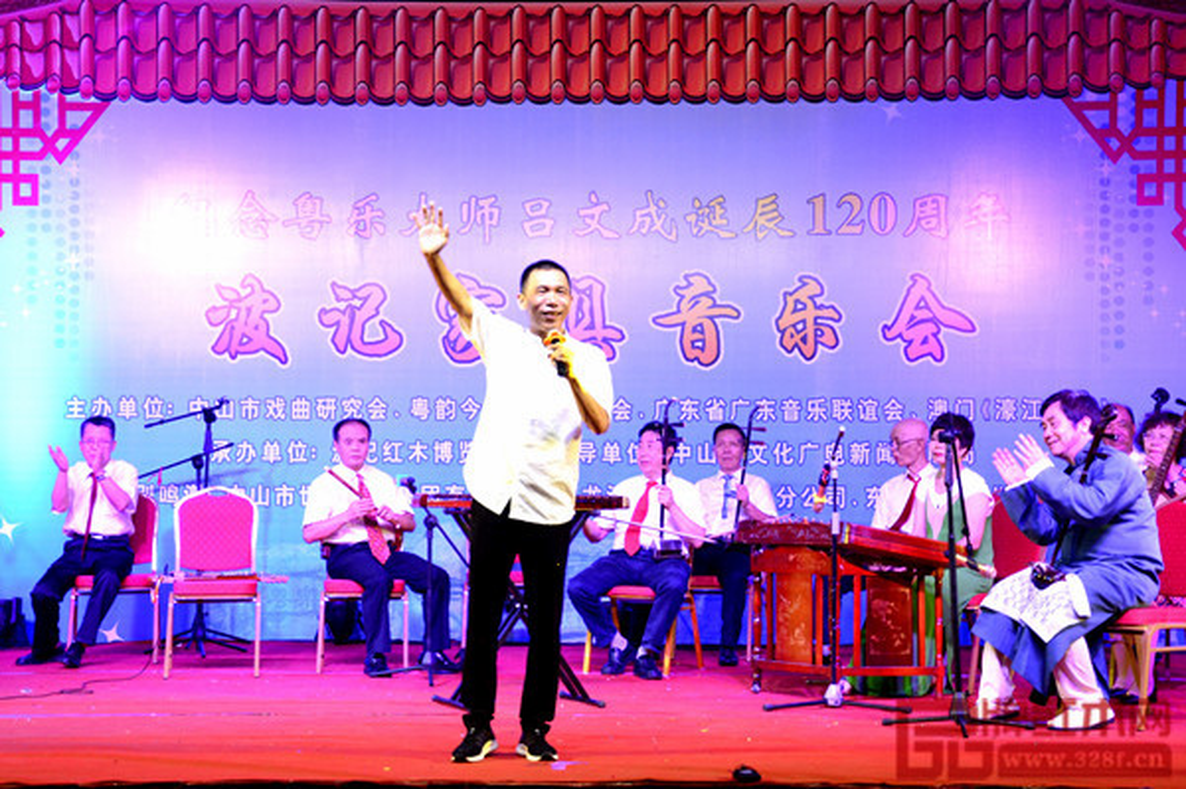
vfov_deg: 22.6
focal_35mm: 60
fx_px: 1975
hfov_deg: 33.4
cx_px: 593
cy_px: 394
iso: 1250
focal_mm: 40
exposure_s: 1/100
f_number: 5
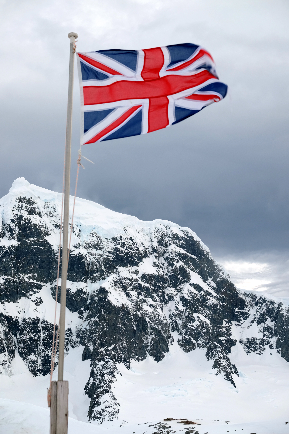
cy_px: 217
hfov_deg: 17.5
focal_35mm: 78
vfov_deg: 26.0
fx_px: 939
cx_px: 144
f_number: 5.6
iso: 200
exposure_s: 1/170
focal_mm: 52
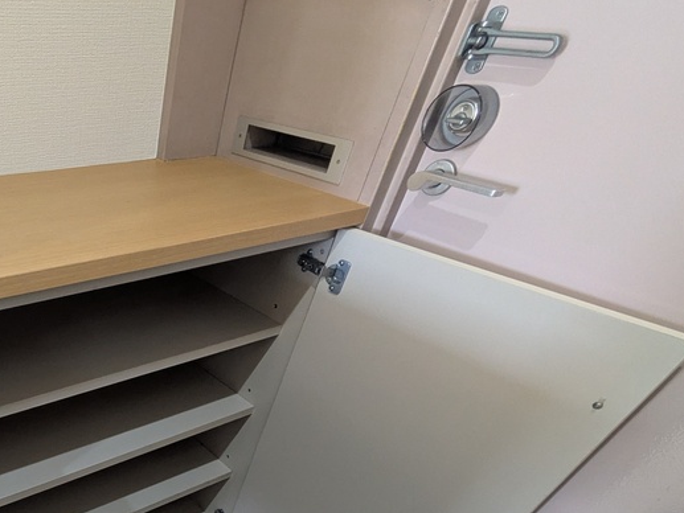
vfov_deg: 47.1
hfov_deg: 57.8
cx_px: 69
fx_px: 514
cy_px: 473
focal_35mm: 26
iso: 216
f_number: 2.2
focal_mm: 1.83
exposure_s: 1/24
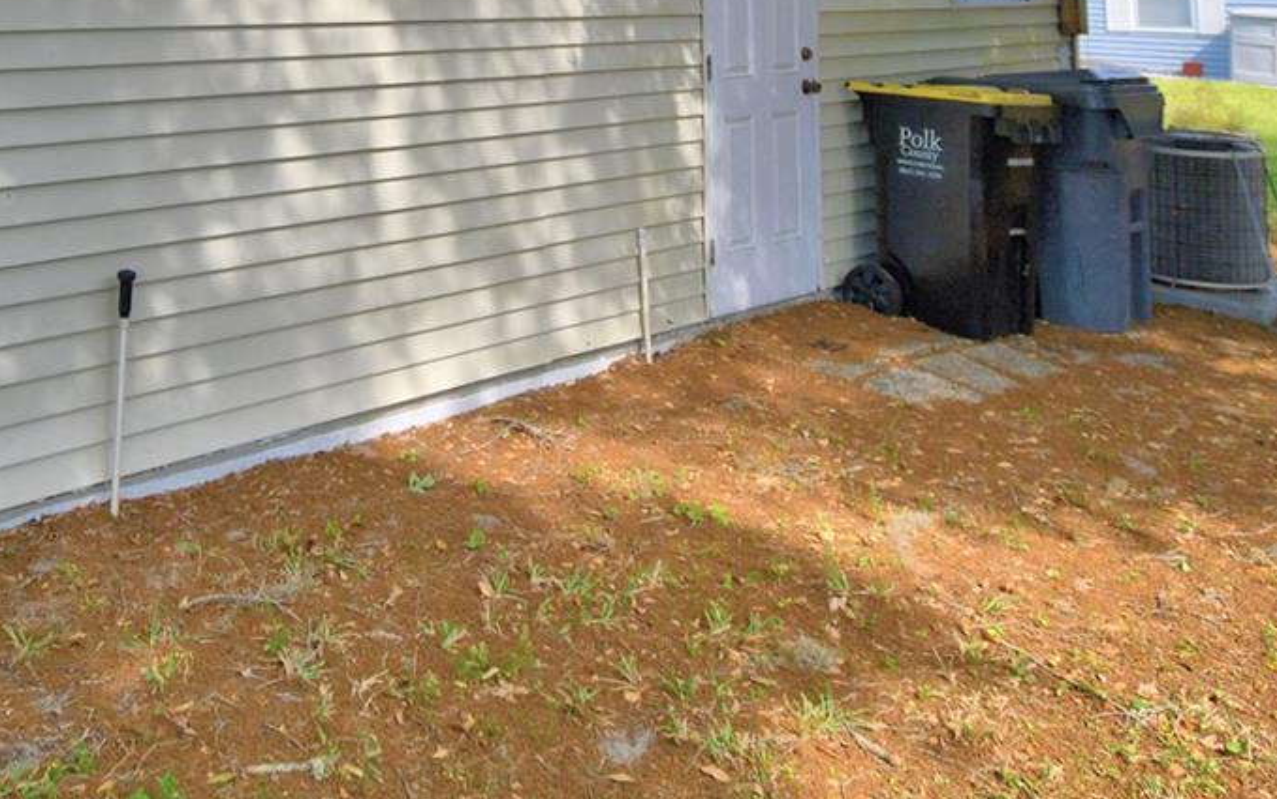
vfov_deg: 30.2
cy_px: -154
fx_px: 1253
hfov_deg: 50.9
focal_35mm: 36
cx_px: 267
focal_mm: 10
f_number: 4.5
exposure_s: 1/800
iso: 100
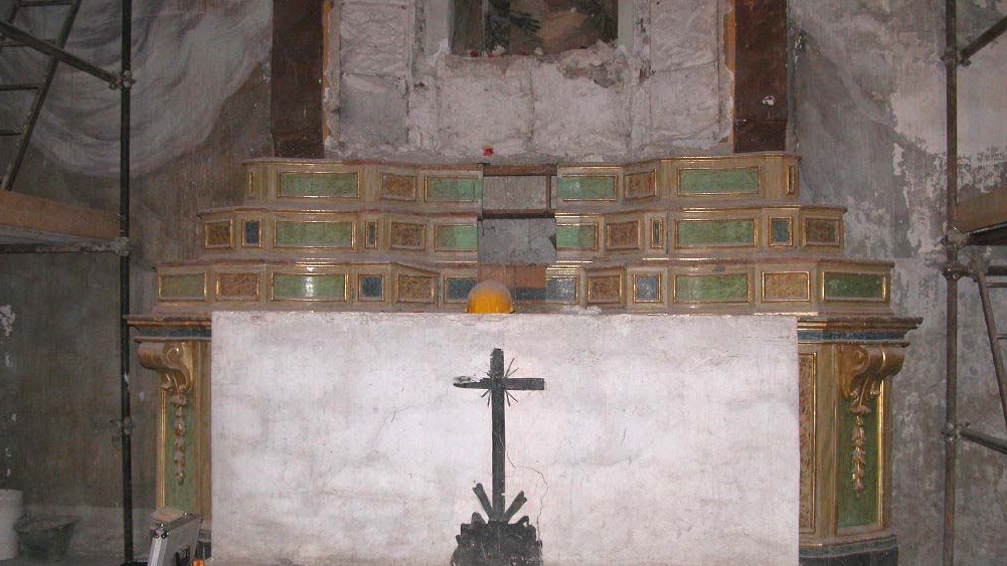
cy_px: 351
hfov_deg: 51.6
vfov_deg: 30.3
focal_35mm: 39
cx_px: 503
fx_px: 1041
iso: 200
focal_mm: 8.9
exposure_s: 1/60
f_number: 2.8
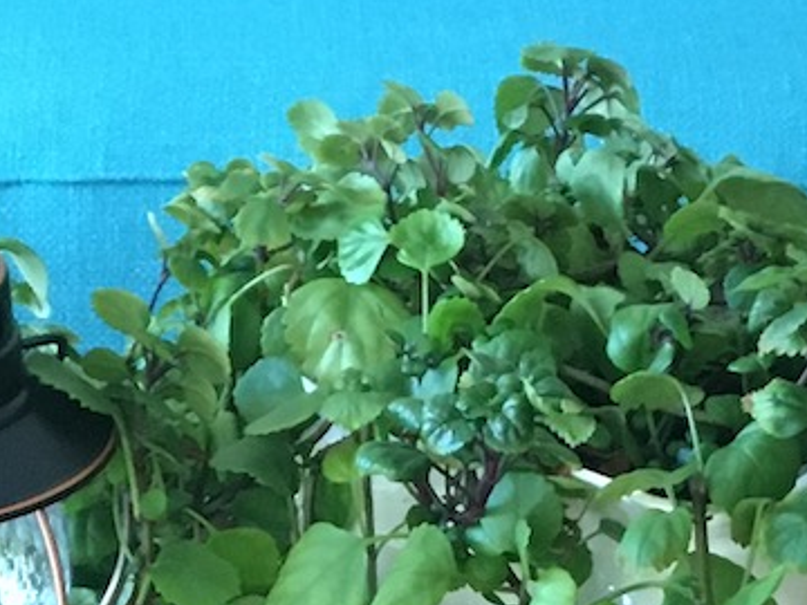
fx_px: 3380
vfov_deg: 9.2
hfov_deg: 13.6
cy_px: 1423
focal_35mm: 145
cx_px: 242
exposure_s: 1/20
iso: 200
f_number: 2.2
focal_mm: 4.15
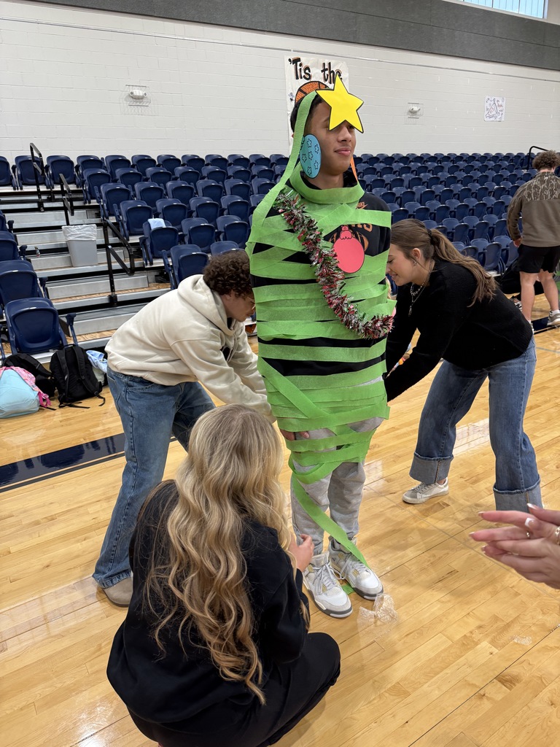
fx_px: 518
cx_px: 280
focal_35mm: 24
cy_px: 374
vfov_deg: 71.6
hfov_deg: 56.8
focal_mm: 6.76
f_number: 1.78
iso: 160
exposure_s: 1/120
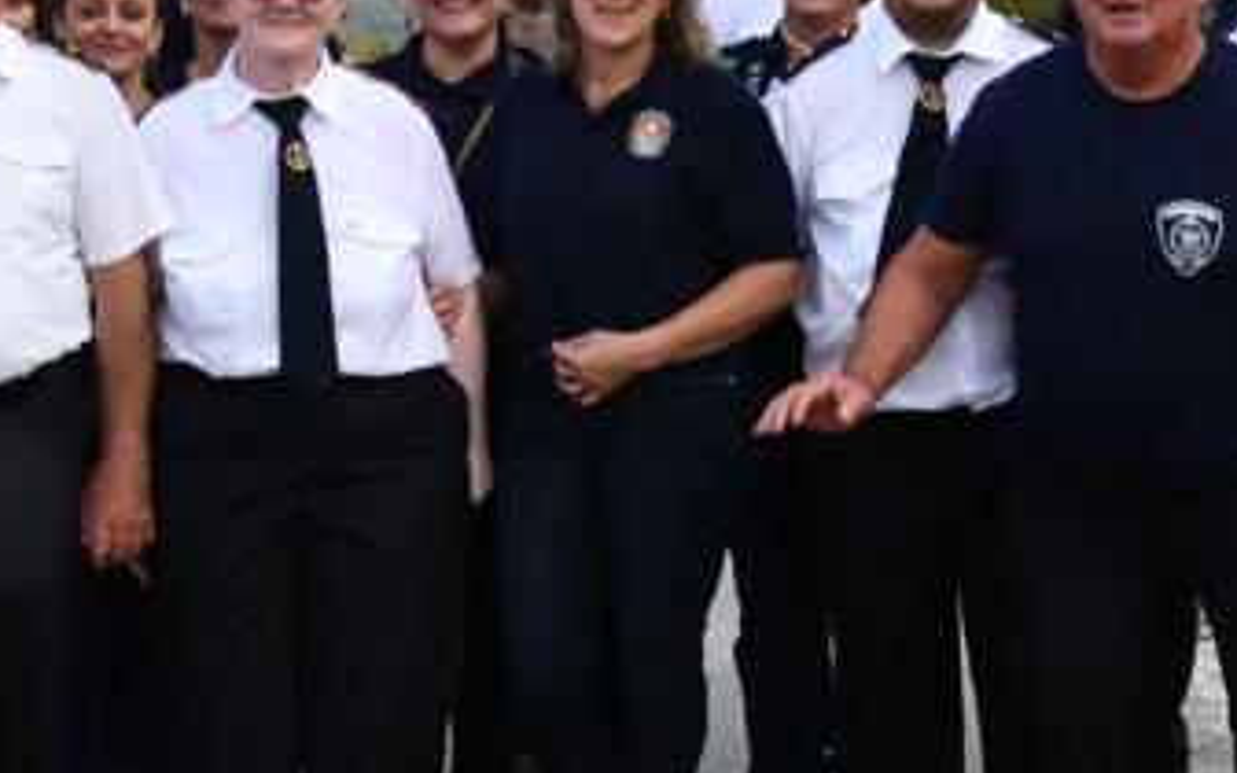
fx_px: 3776
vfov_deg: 11.7
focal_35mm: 112
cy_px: 215
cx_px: 376
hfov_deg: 18.5
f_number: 13
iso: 3200
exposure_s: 1/640
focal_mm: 24
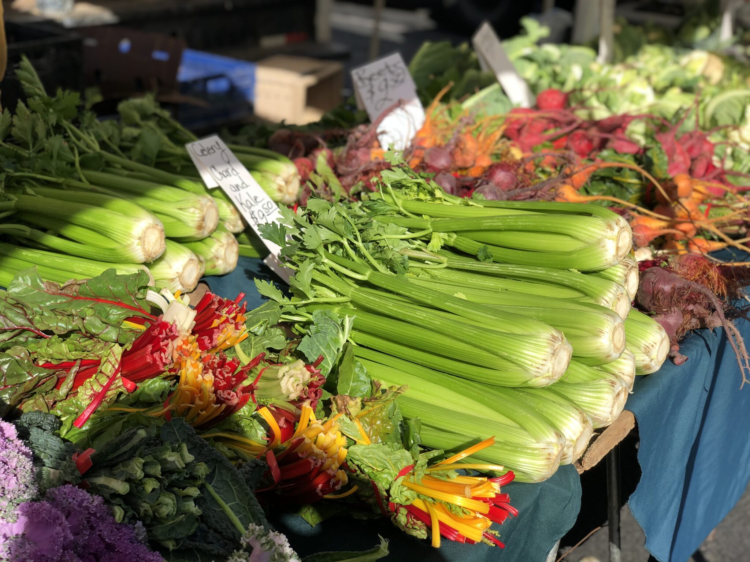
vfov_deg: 28.0
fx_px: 1127
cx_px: 375
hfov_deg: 36.8
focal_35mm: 52
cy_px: 281
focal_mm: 6
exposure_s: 1/889
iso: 16
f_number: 2.4
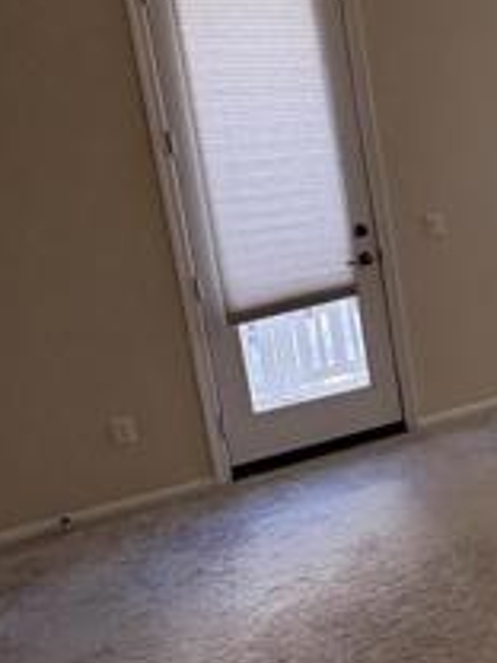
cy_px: 230
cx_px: 733
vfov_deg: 43.3
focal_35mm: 43
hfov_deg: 25.7
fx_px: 823
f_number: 2.2
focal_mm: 2.22
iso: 80
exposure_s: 1/120
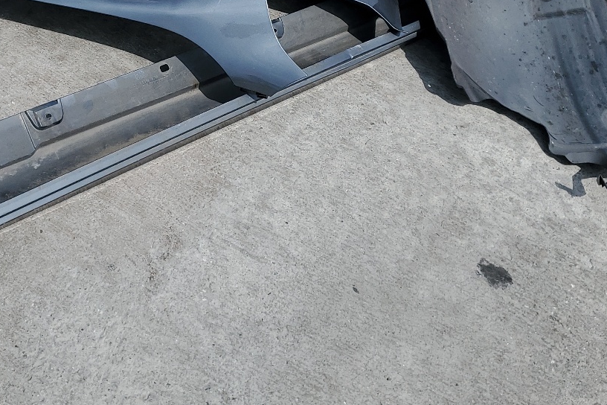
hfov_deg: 37.0
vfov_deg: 25.1
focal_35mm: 53
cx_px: 182
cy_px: 79
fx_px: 894
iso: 50
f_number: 1.5
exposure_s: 1/5000
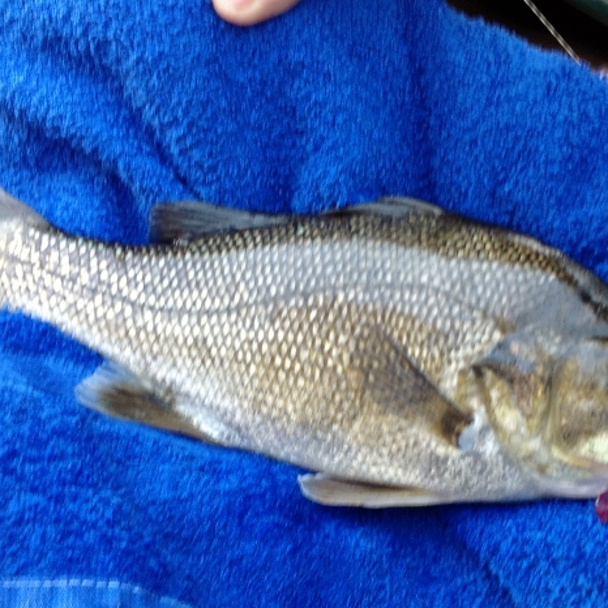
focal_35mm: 68
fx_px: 1351
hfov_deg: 25.3
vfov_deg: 25.3
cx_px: 377
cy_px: 378
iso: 50
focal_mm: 4.28
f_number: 2.4
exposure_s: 1/20
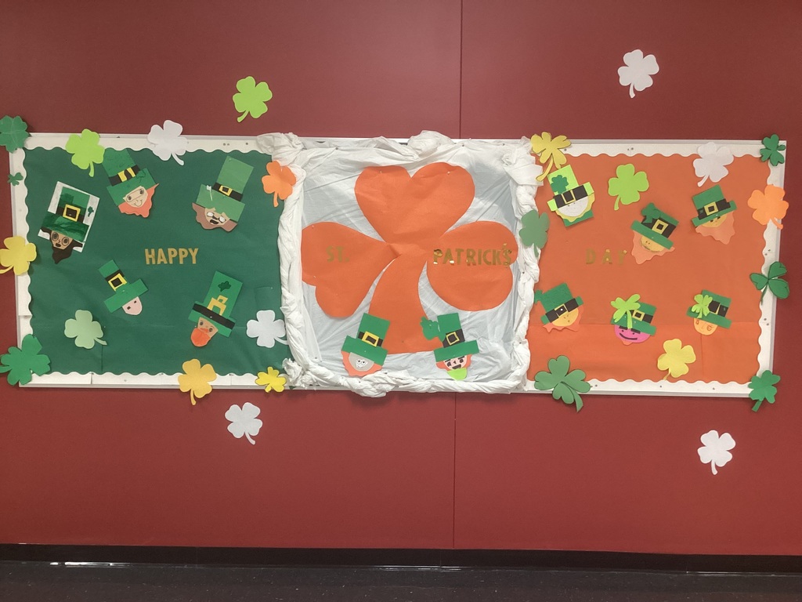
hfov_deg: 58.4
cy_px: 301
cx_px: 401
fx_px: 718
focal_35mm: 31
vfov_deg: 45.4
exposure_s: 1/50
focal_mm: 3.3
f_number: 2.4
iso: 250
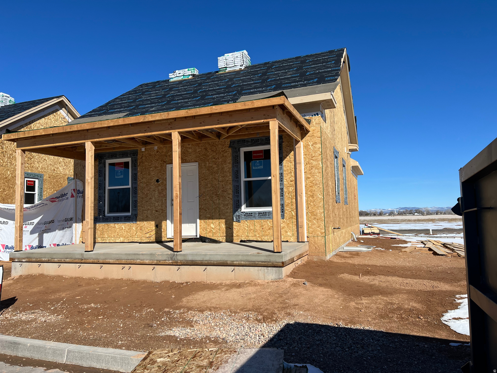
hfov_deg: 67.3
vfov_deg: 53.1
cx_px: 248
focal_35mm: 26
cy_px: 186
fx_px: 373
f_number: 1.5
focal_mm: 5.7
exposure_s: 1/7463
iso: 50
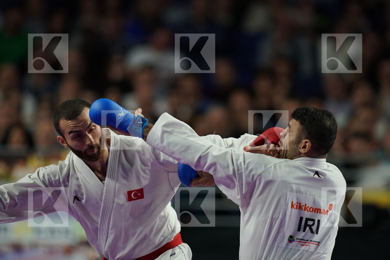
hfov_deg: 3.4
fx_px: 6499
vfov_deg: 2.3
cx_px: 195
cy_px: 130
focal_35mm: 600
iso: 1600
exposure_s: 1/1000
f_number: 2.8
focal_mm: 400
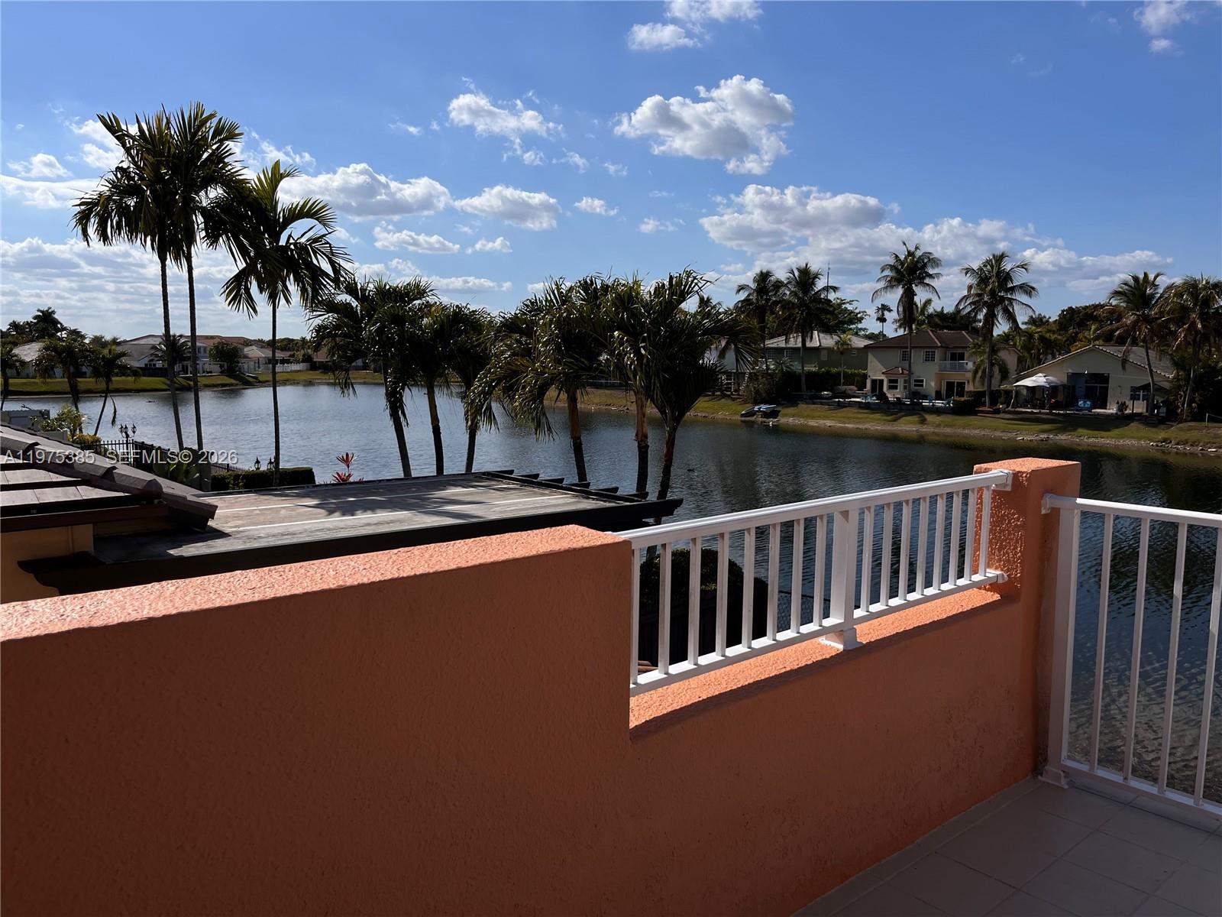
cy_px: 458
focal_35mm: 26
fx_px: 918
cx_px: 611
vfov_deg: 53.1
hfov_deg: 67.3
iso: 50
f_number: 1.6
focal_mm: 5.1
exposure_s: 1/10870
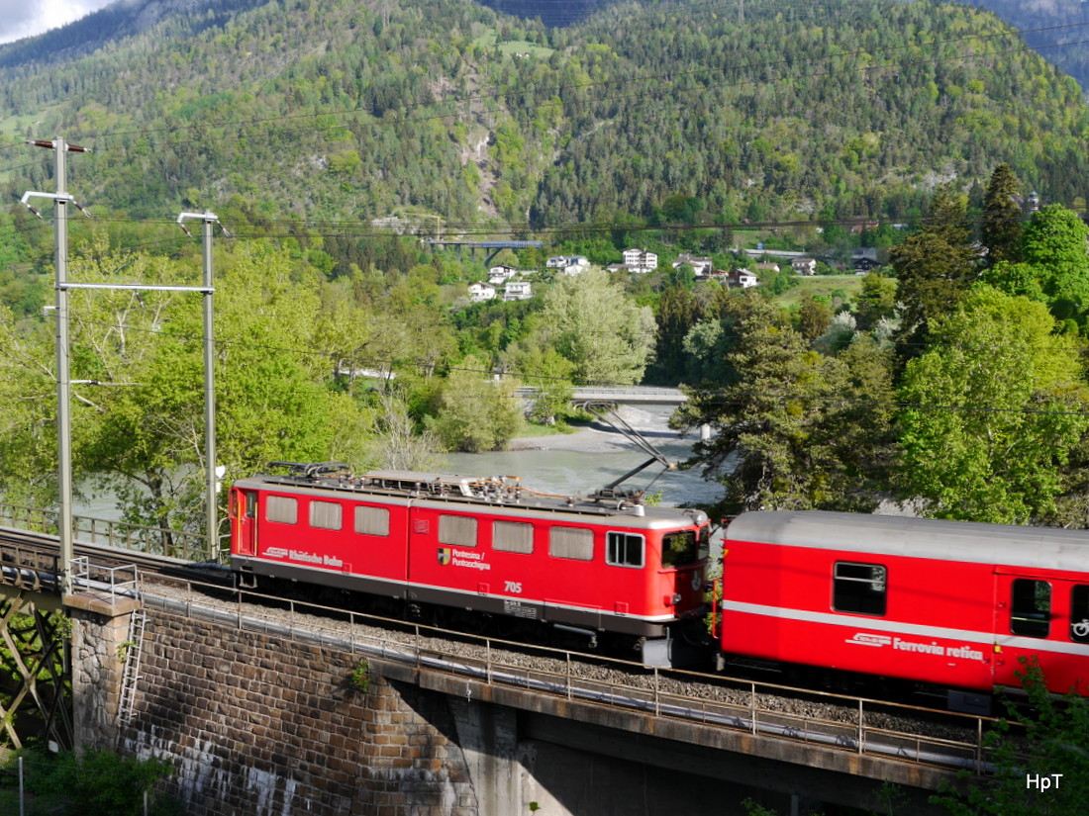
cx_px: 544
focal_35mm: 36
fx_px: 1133
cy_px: 408
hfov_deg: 51.4
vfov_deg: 39.7
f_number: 6.3
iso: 160
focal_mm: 18
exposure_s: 1/320
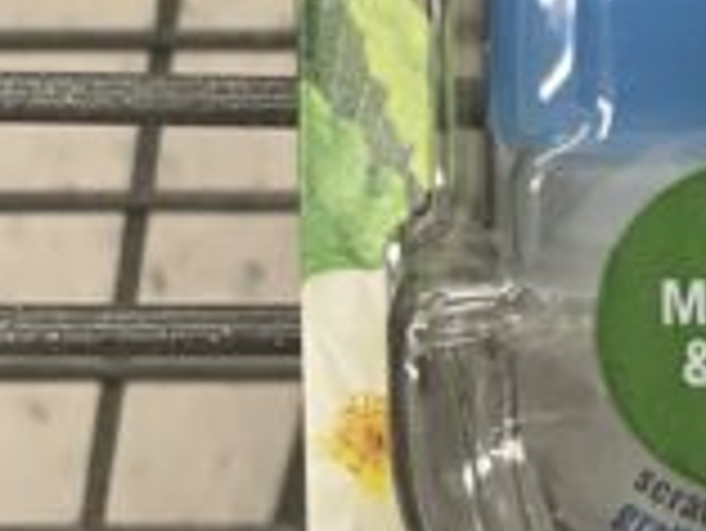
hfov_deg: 7.5
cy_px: -72
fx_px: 5184
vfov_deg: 5.8
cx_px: 1390
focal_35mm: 254
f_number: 2
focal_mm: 6
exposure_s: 1/122
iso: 200
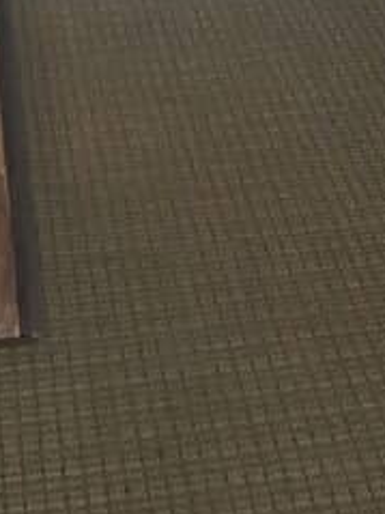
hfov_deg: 12.2
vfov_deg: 13.8
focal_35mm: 120
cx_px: 400
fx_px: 1781
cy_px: -540
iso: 40
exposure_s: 1/30
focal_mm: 3.99
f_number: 1.8
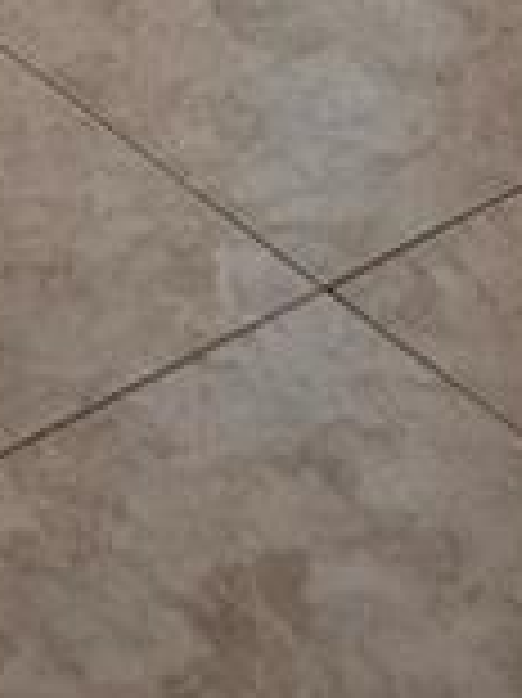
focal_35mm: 178
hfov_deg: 8.2
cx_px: -274
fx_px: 3584
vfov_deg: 8.8
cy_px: -1486
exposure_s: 1/120
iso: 320
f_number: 1.7
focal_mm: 6.3
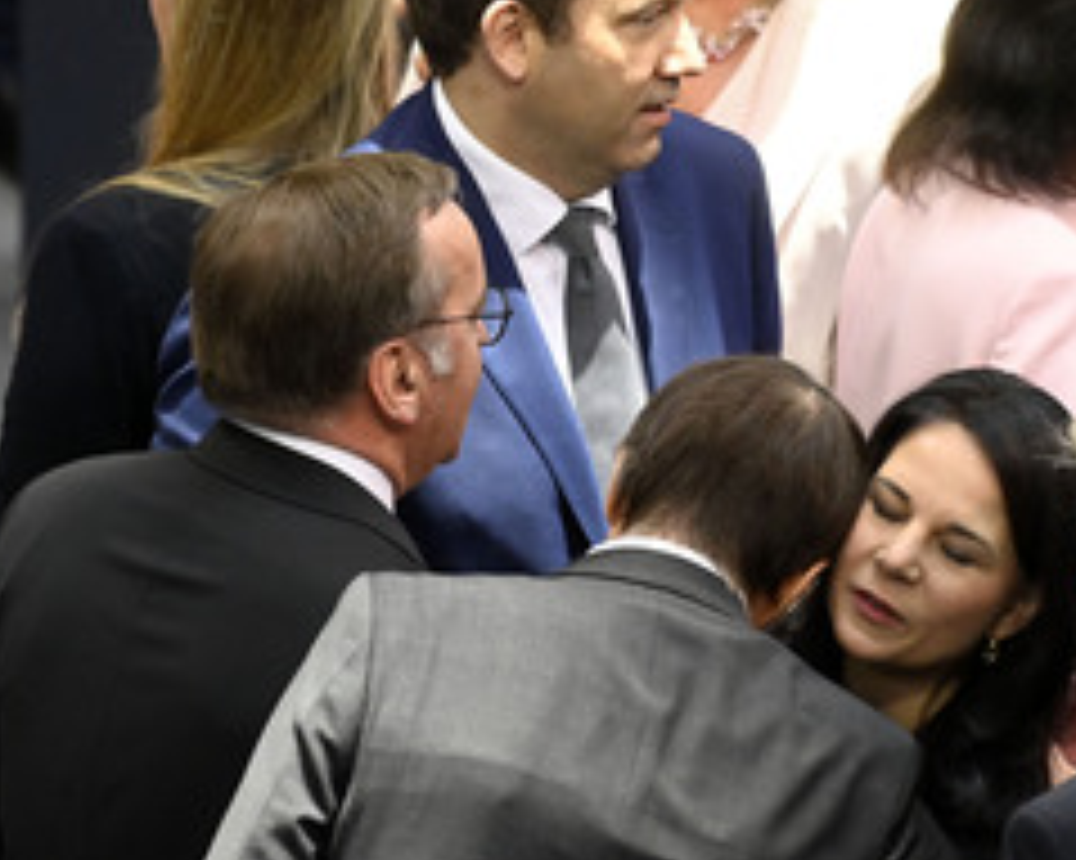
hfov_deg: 3.5
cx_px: 700
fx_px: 17476
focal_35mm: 549
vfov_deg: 2.8
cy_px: 270
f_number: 5.6
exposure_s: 1/500
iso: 10000
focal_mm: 310
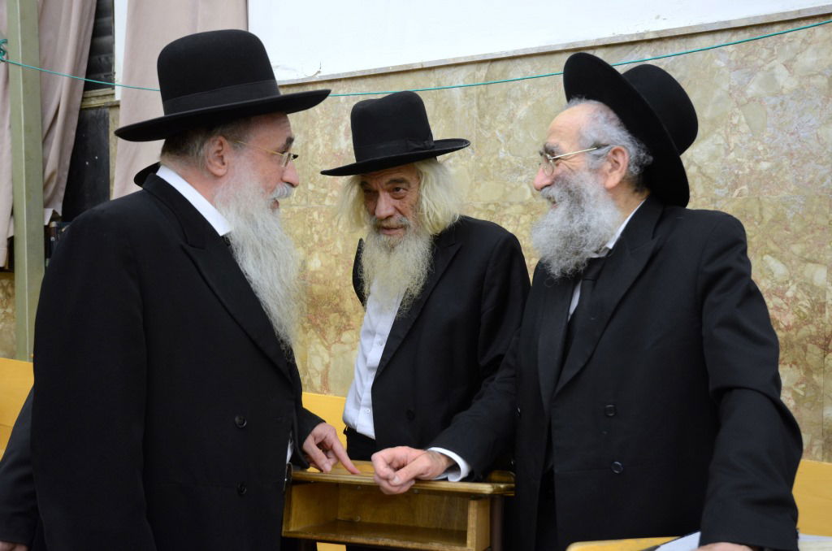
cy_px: 276
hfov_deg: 51.4
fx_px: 865
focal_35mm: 38
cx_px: 416
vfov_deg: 35.3
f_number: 5
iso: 1000
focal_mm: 25
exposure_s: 1/125
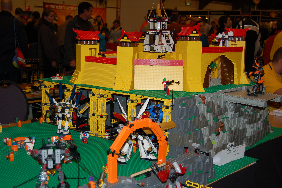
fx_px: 399
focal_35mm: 51
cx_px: 141
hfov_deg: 38.9
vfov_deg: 26.4
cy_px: 94
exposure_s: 1/60
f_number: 4.5
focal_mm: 34
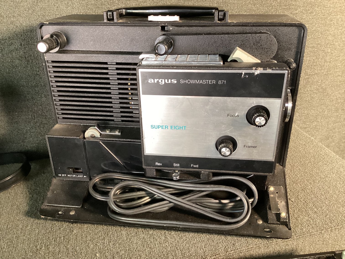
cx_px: 172
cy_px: 130
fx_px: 309
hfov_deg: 58.3
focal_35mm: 31
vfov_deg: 45.4
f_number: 2.4
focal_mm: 3.3
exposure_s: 1/30
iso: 400
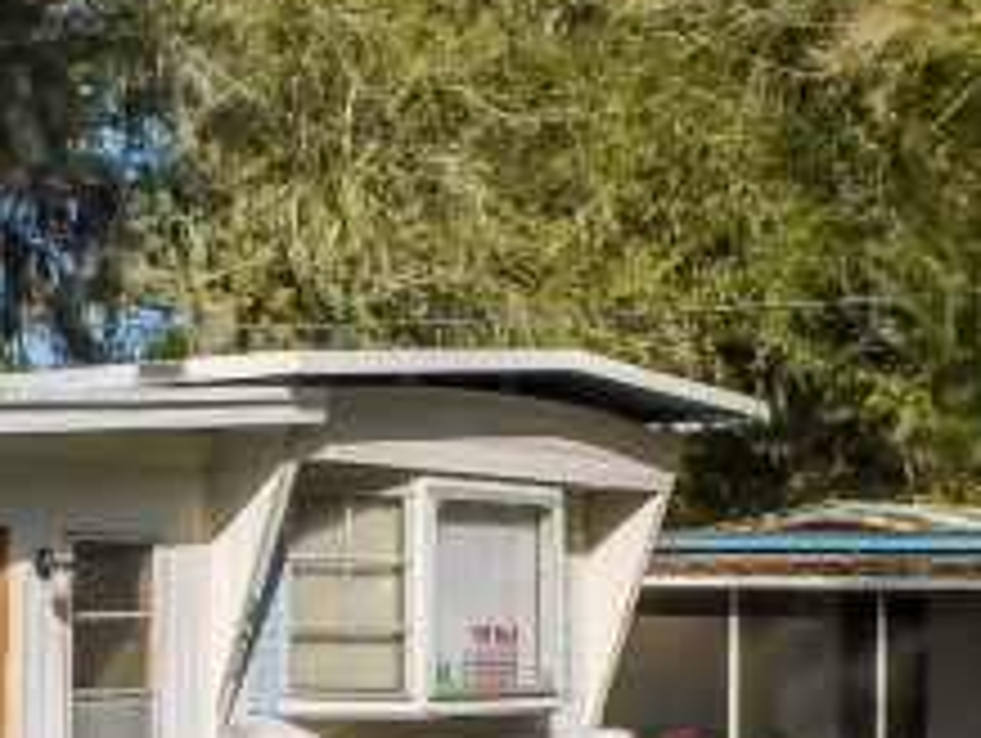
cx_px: -292
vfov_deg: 16.7
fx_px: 2497
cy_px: 580
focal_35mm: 88
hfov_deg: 20.3
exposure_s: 1/1250
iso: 125
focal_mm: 5.3
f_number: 3.2
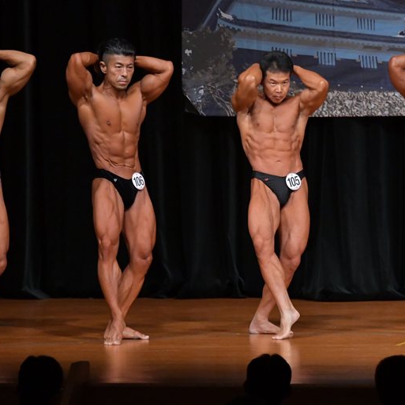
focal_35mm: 327
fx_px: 4328
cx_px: 298
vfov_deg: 5.4
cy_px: 202
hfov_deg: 5.4
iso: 5000
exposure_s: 1/400
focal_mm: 170
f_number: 5.6
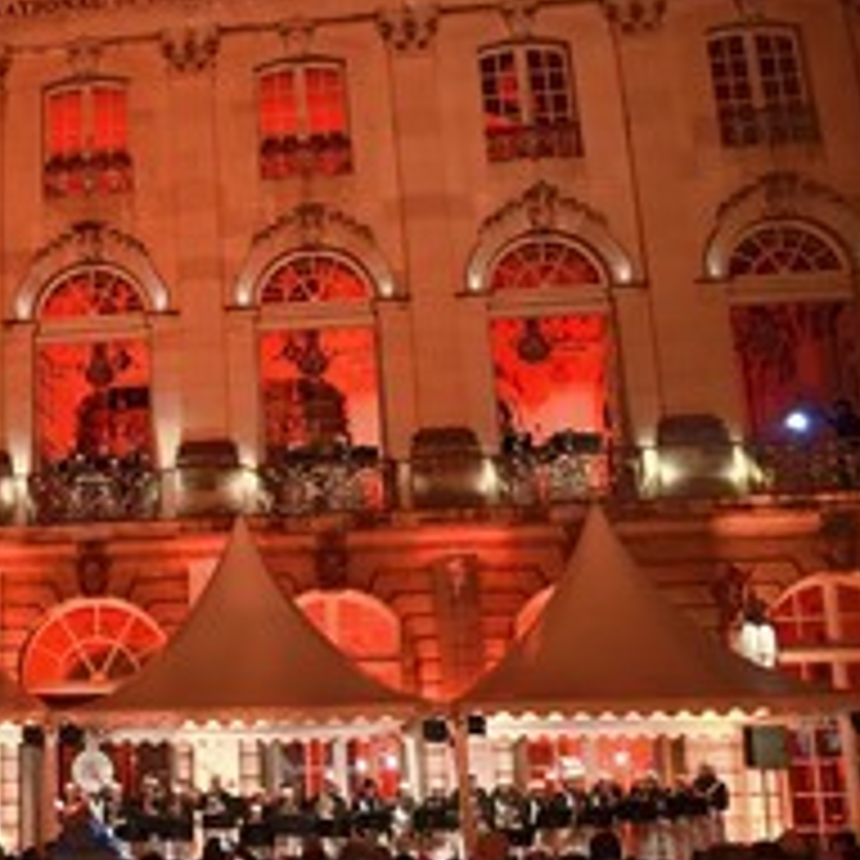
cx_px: -16
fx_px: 1265
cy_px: 509
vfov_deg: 37.4
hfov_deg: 34.0
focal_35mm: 45
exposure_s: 1/60
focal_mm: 24
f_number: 5
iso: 1600
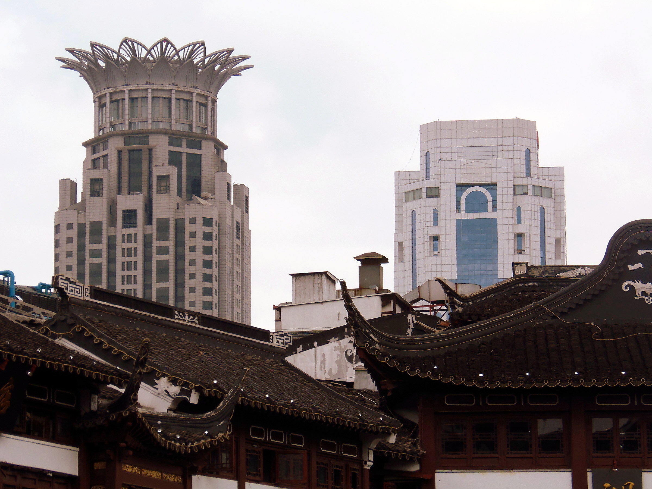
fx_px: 2562
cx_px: 326
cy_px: 244
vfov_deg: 10.9
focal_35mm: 136
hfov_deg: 14.5
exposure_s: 1/500
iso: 64
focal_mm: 25.2
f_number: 4.7
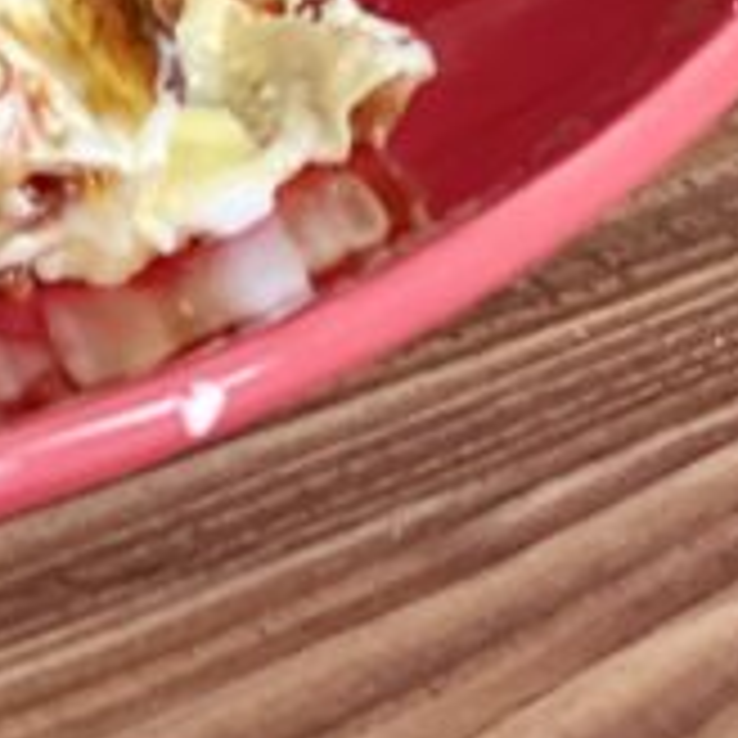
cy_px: -788
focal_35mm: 331
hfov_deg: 5.2
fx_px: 7984
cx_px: -814
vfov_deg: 5.2
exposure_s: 1/33
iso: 400
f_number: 2.2
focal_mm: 7.5
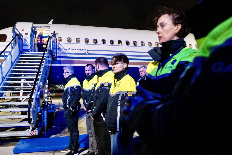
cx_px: 116
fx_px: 193
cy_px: 78
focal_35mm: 30
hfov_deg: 61.9
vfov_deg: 43.6
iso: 5000
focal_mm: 30
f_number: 4.5
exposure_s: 1/100
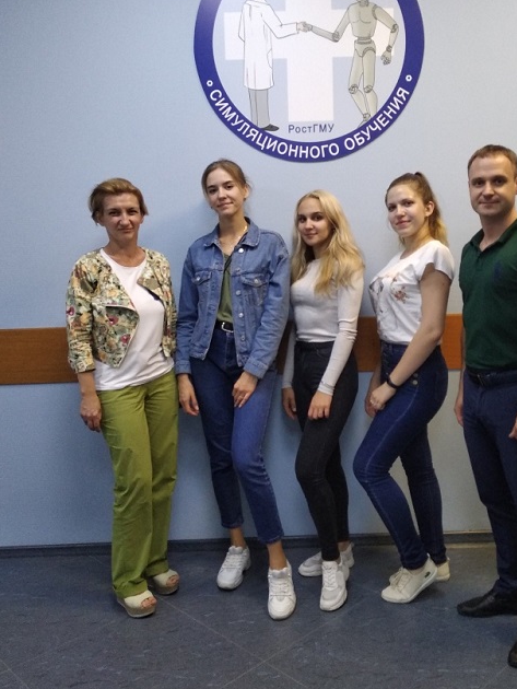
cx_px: 289
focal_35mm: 33
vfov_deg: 55.1
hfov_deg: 42.9
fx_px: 657
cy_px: 294
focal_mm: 3.81
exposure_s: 1/33
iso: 640
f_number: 2.2
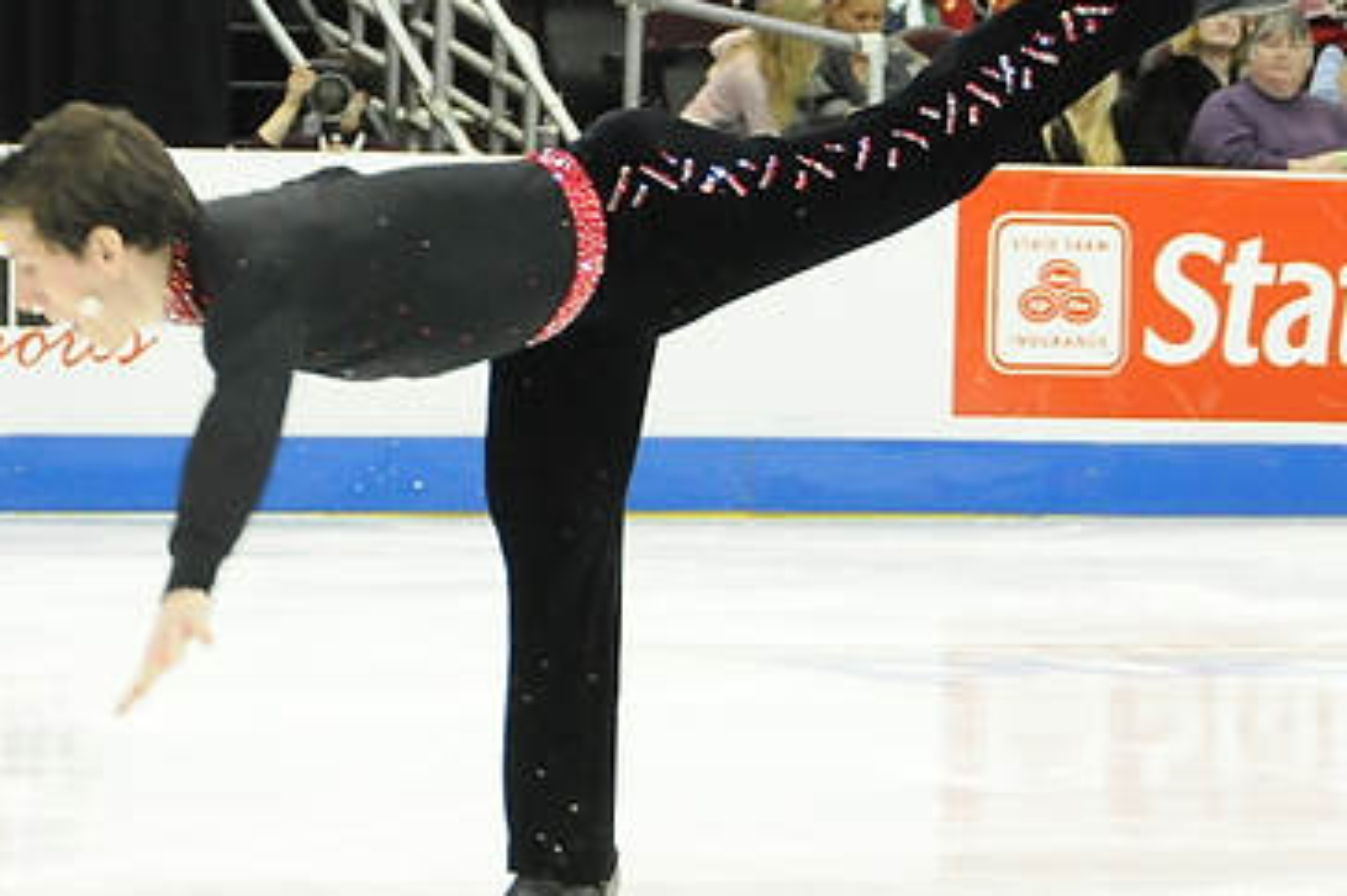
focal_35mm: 270
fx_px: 10093
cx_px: 459
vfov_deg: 5.1
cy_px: 413
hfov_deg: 7.6
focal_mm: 82
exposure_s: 1/400
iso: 3200
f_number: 5.6
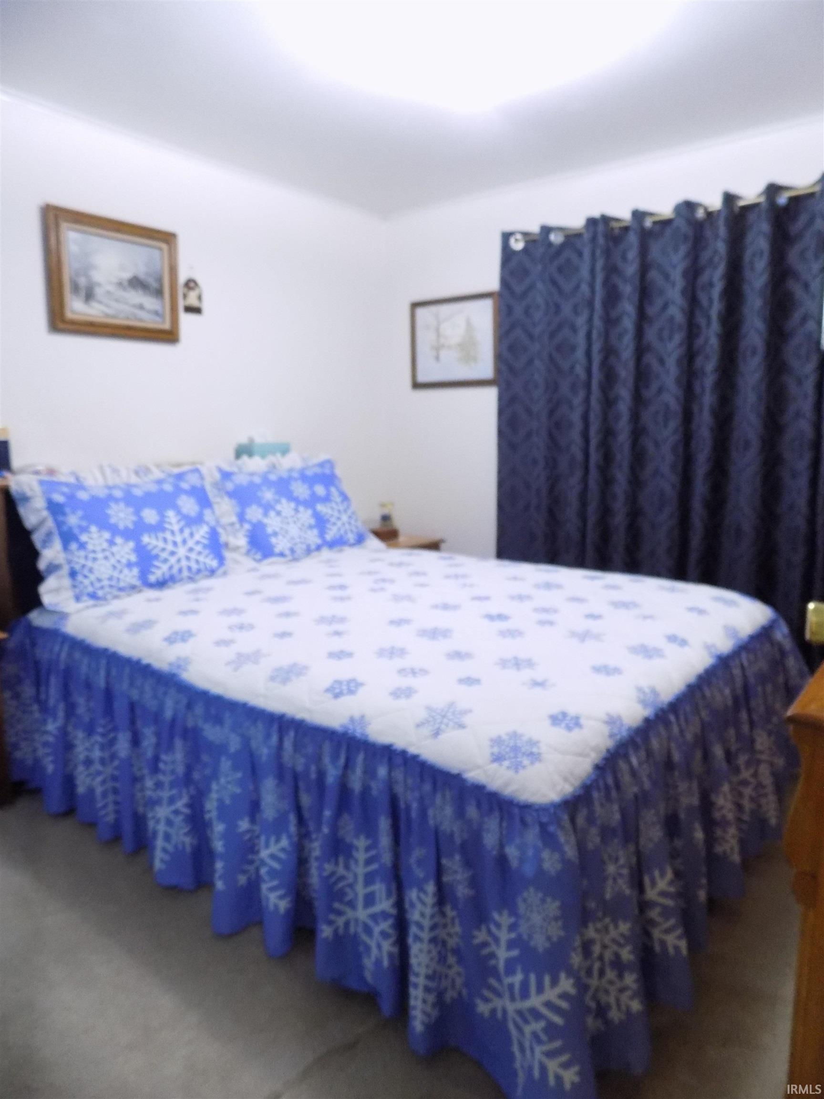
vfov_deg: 73.9
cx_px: 412
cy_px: 550
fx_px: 730
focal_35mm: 23
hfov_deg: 58.9
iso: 400
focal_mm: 4
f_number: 3.1
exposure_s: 1/10
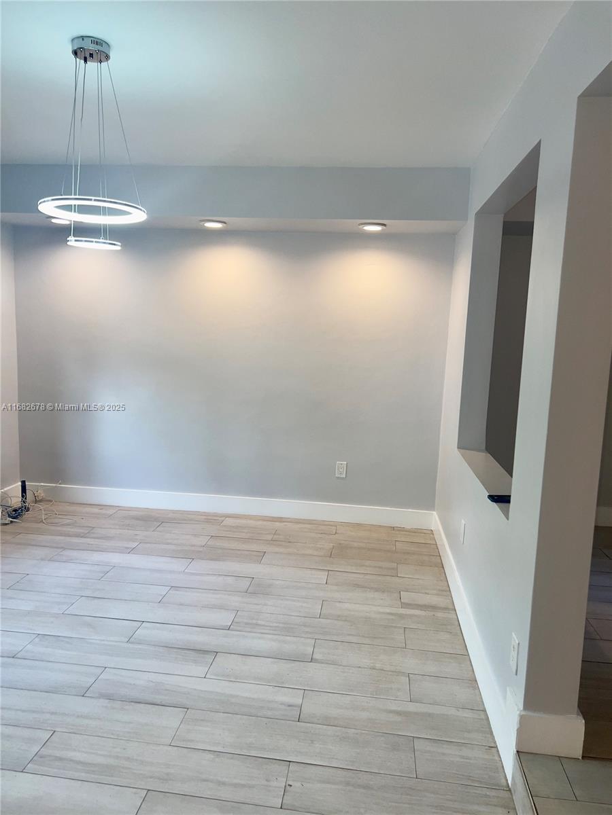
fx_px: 613
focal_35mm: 26
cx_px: 306
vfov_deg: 67.3
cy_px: 408
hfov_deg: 53.1
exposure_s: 1/124
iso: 40
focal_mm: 5.7
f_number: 1.5
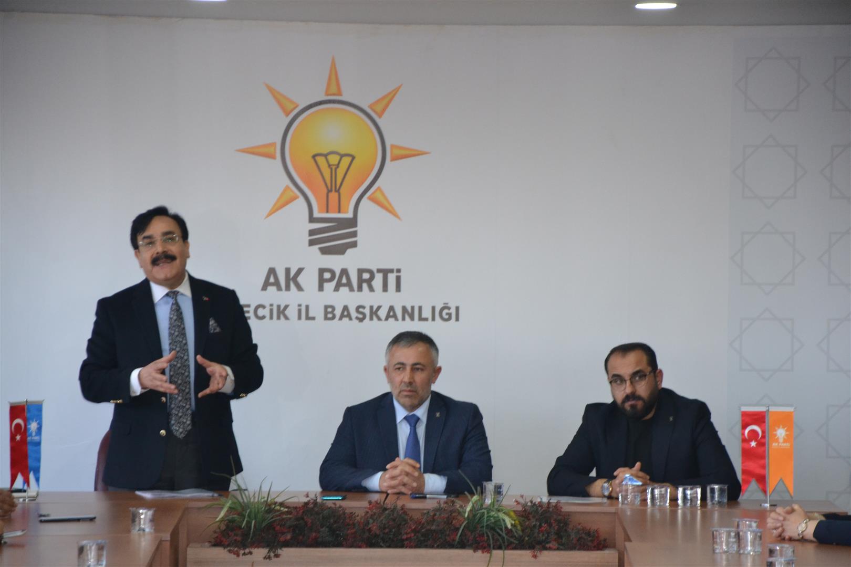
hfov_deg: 13.0
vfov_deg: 8.7
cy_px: 284
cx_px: 426
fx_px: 3723
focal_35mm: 158
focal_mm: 105
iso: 1600
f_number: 5.6
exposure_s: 1/60
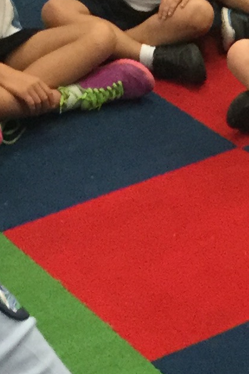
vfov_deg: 12.3
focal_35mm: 167
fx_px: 1732
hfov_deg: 8.2
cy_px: 105
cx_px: 282
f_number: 2.4
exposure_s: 1/33
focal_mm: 3.3
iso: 250
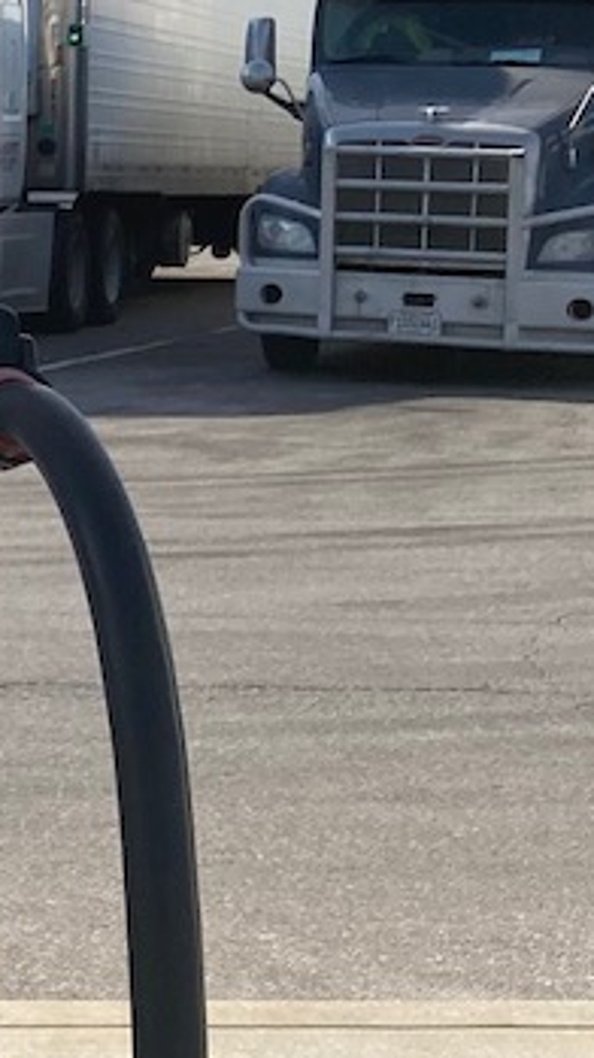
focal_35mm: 112
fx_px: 3140
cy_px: 230
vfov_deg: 19.0
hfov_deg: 9.7
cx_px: -797
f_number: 1.8
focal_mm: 3.99
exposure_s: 1/2315
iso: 20
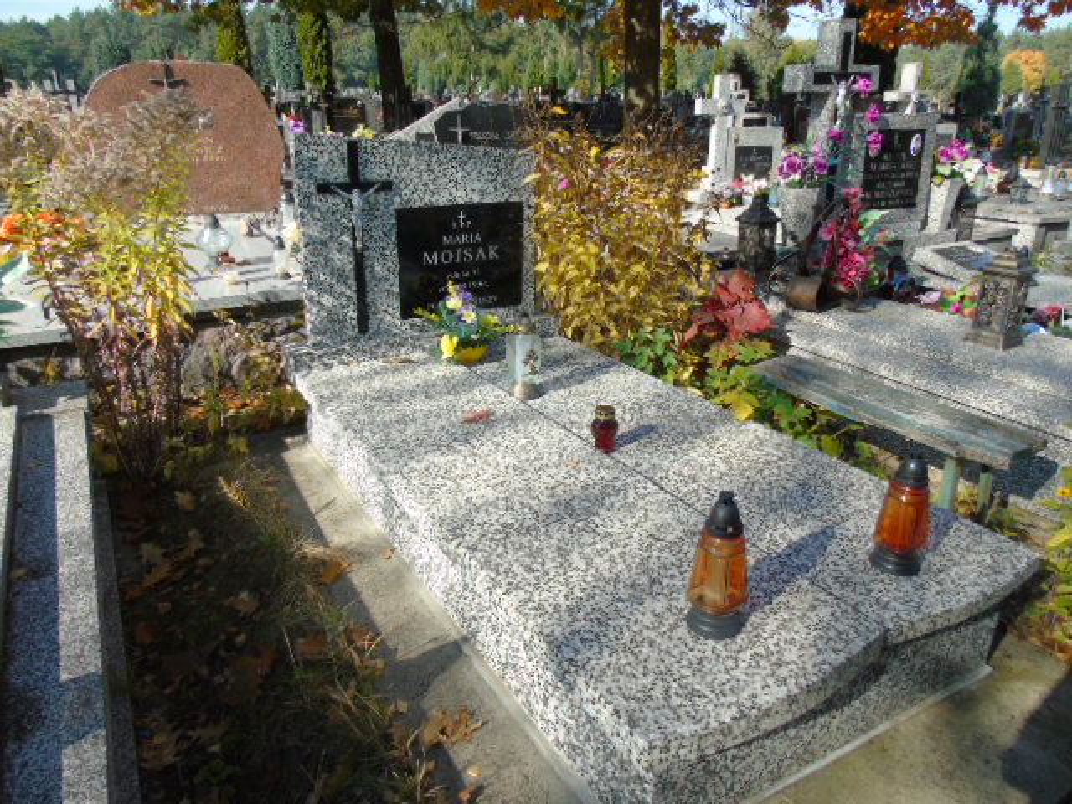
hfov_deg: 69.4
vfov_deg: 54.9
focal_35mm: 25
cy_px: 402
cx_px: 536
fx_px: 774
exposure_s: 1/400
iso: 80
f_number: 3.4
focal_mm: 4.4
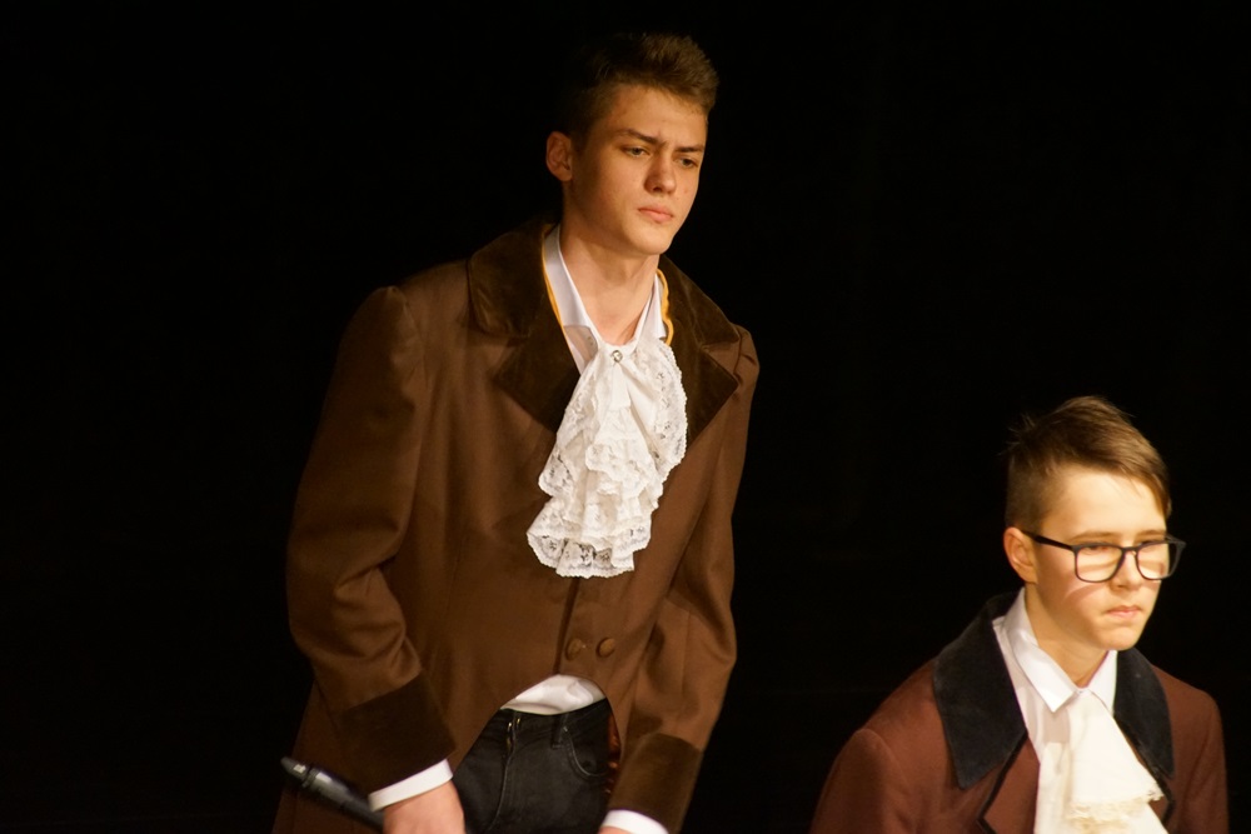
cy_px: 417
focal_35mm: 300
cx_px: 626
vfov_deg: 4.6
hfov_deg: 6.9
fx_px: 10426
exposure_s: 1/100
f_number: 6.3
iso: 3200
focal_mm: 200
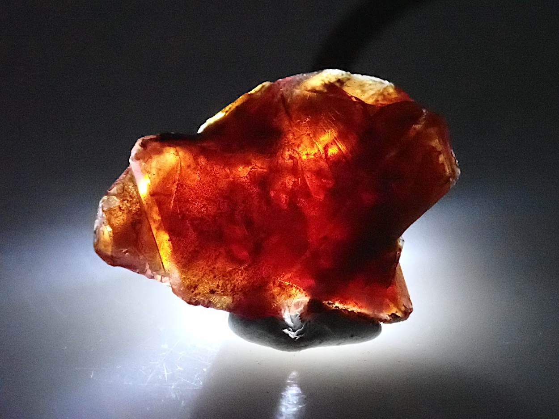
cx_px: 280
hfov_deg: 19.6
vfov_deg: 14.8
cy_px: 210
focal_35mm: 100
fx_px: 1615
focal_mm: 18
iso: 6400
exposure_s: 1/30
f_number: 4.9
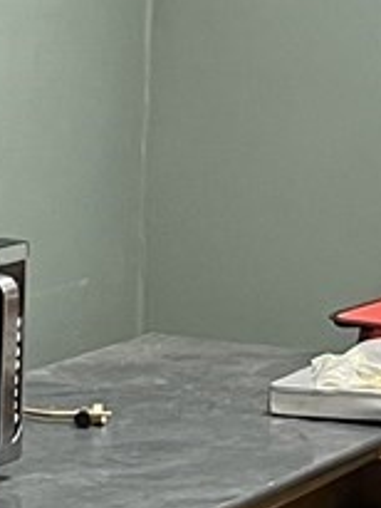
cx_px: 398
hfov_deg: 7.6
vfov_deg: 10.1
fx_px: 2859
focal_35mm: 195
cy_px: 238
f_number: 1.6
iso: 200
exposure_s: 1/60
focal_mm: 5.1
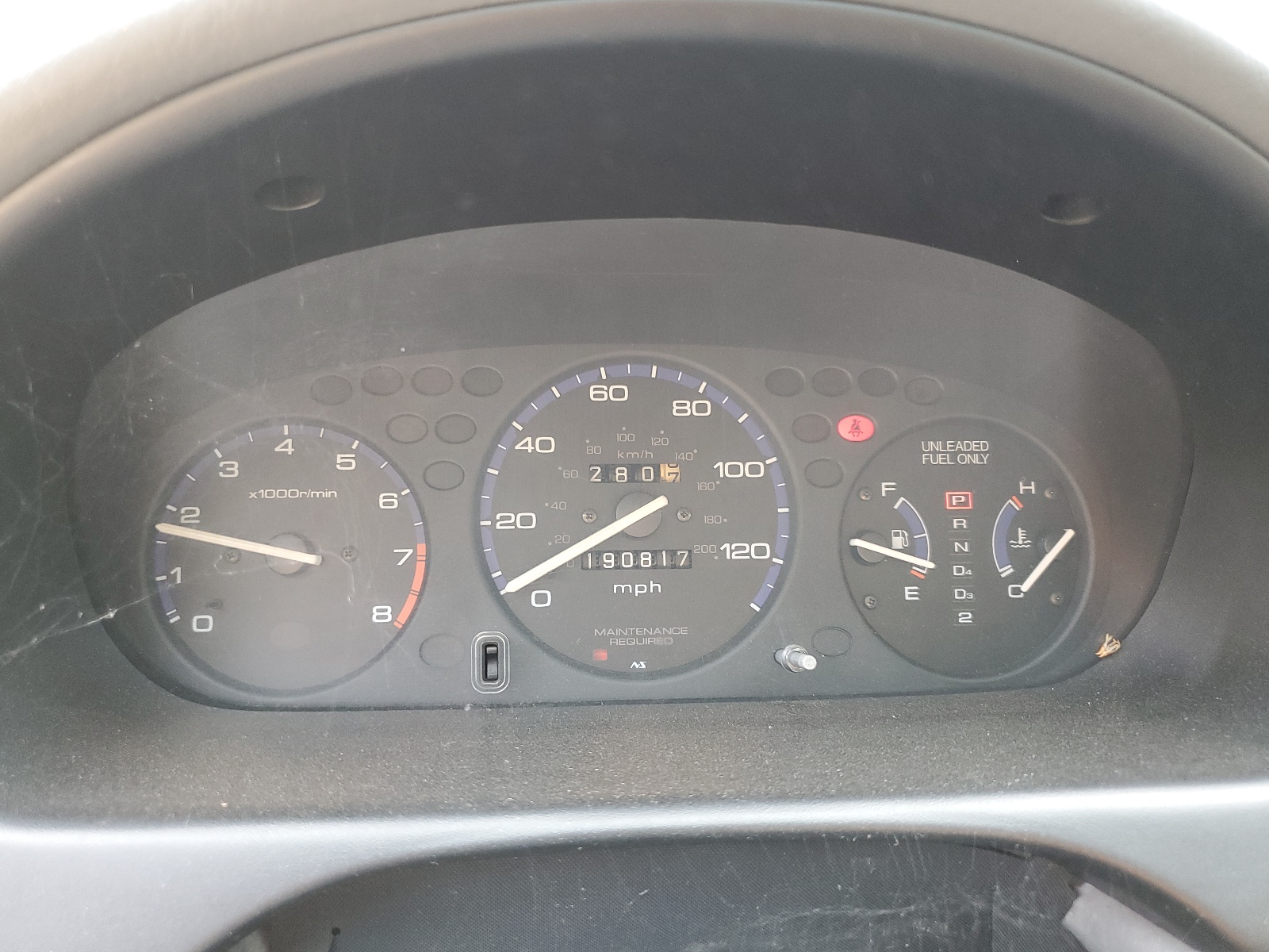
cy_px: 476
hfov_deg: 67.3
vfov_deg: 53.1
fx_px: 953
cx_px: 634
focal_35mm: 26
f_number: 1.5
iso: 103
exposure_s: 1/60.2
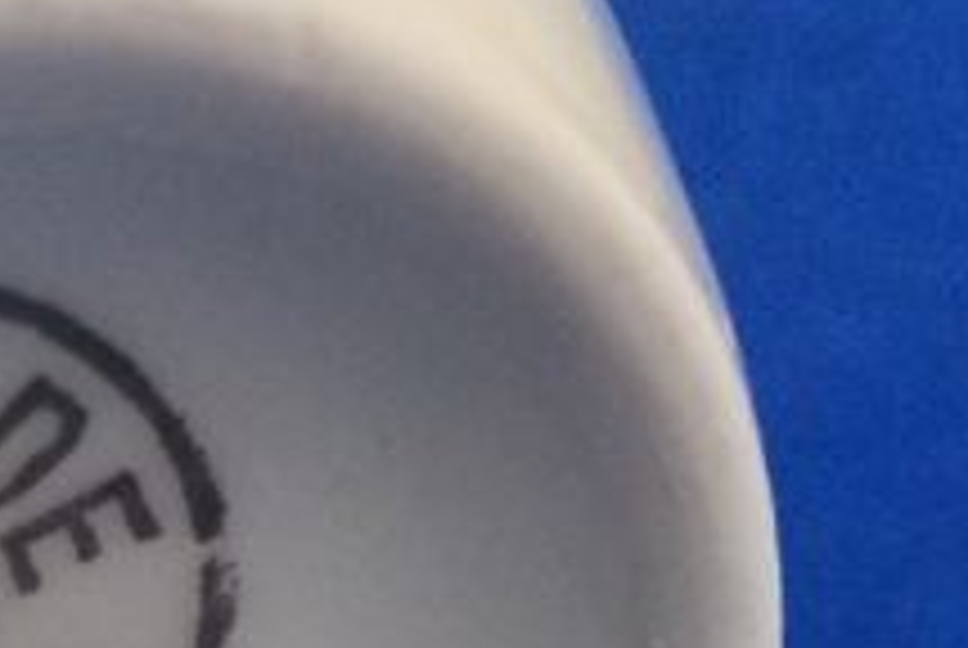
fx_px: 3393
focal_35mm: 126
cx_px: -171
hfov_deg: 15.7
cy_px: 821
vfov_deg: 10.7
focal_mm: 4.15
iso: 64
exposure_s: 1/30
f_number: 2.2
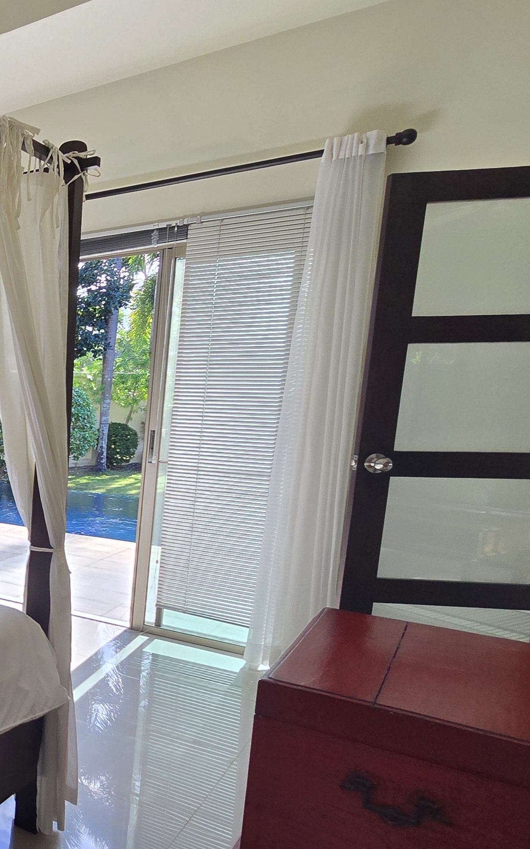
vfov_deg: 65.9
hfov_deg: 30.7
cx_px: -214
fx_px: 647
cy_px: 508
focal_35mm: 28
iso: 50
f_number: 2.2
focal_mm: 2.2
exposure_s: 1/147
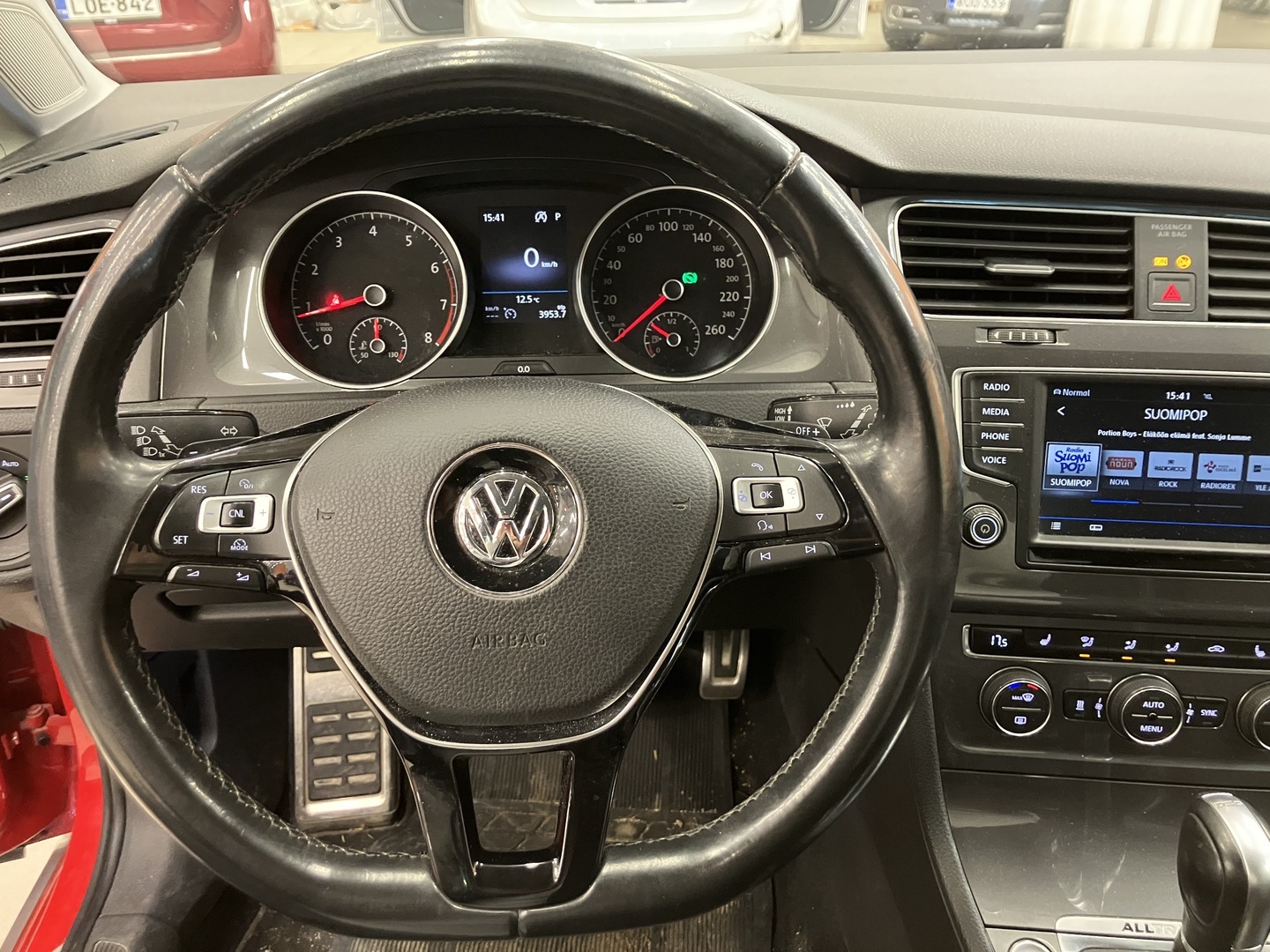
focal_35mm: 28
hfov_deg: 63.4
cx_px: 635
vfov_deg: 49.7
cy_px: 476
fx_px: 1027
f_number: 1.8
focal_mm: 3.99
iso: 500
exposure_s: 1/30
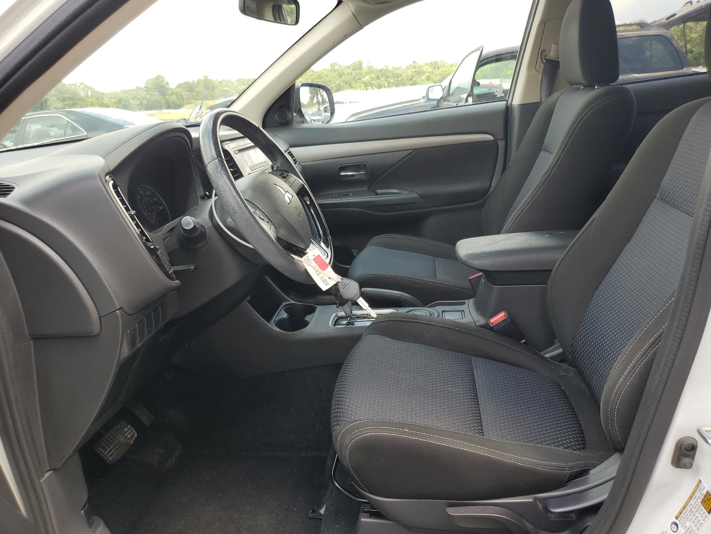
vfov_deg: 53.1
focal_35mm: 26
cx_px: 356
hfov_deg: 67.3
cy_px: 267
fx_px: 534
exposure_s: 1/345
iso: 50
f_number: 1.5
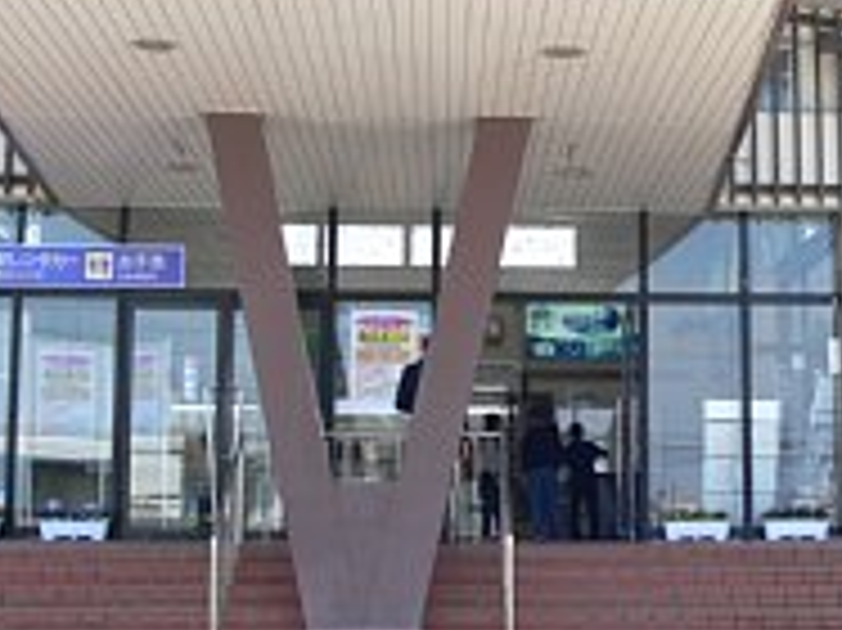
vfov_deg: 19.6
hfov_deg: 25.6
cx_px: 653
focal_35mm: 75
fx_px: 1823
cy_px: 252
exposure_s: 1/125
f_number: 4
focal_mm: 7.4
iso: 80
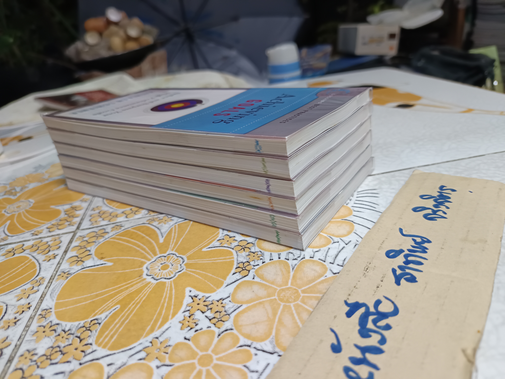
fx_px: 350
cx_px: 252
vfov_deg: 56.8
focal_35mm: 24
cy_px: 190
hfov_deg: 71.6
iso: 1083
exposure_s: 1/25
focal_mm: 5.31
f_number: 1.7
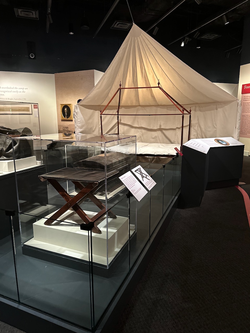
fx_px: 231
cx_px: 125
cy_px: 166
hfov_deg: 56.8
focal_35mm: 24
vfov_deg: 71.6
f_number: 1.78
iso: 1000
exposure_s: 1/40
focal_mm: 6.86
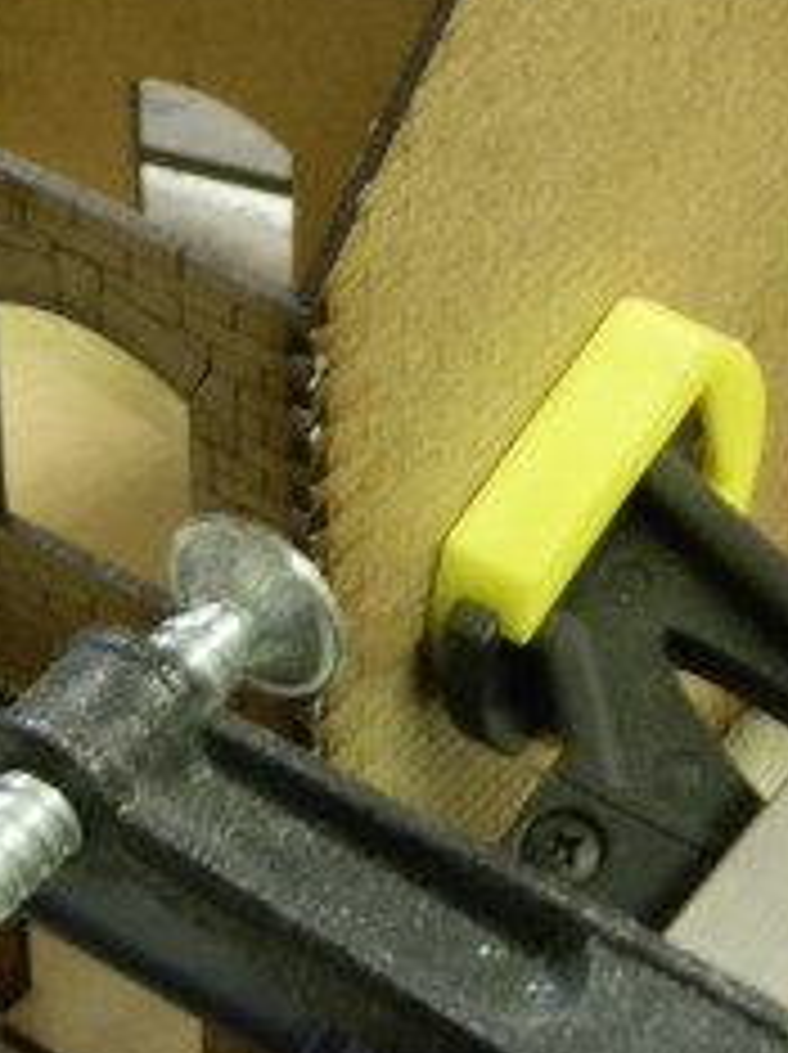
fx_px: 4257
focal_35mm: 140
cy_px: 189
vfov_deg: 14.0
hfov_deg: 10.5
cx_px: 162
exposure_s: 1/8
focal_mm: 10.99
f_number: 3.7
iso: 320
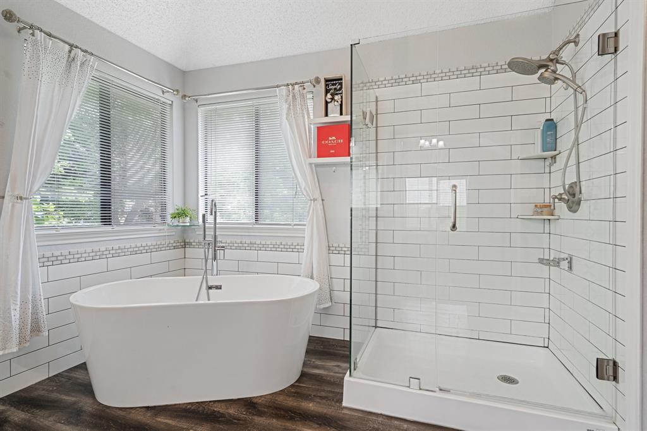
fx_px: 323
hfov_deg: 90.0
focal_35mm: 18
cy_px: 216
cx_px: 324
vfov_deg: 67.3
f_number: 8
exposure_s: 1/2.5
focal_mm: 18
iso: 400
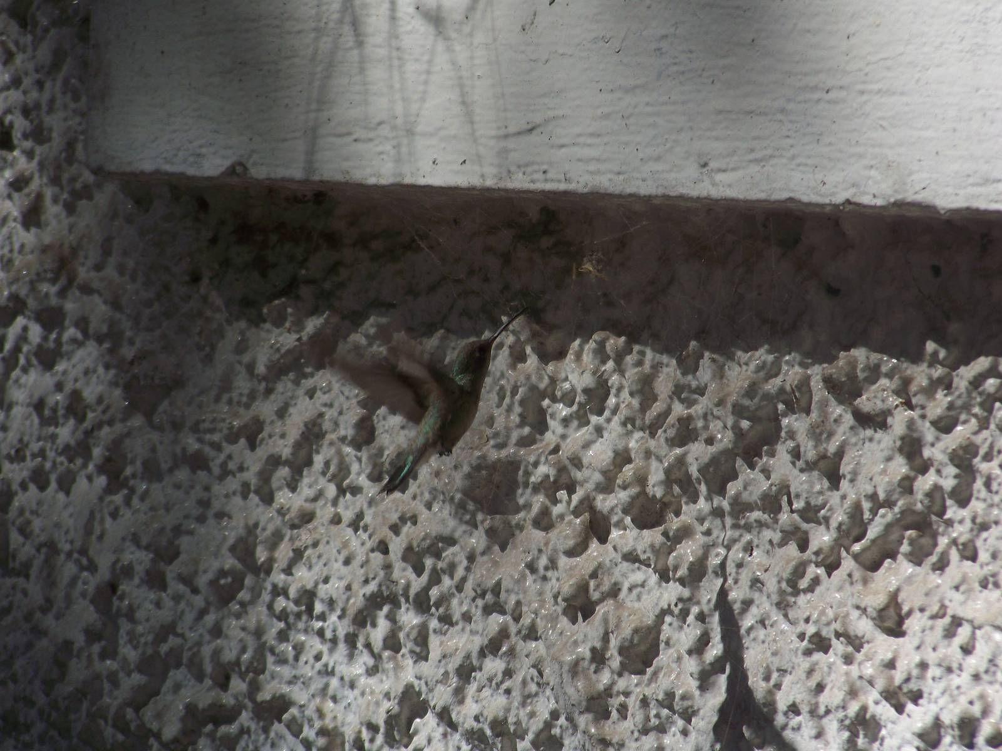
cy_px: 376
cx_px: 501
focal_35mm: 432
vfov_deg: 3.4
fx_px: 12505
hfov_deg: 4.6
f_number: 4.8
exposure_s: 1/250
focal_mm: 70.2
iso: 64
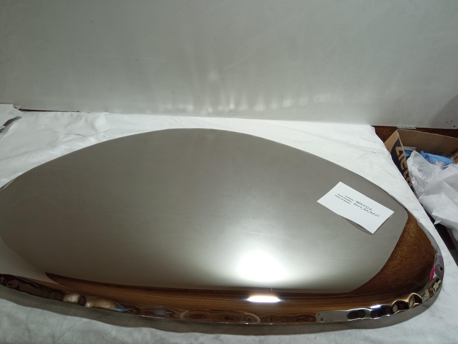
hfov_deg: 65.3
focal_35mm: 27
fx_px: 357
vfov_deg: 51.4
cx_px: 229
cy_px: 172
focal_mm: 3.79
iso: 113
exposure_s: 1/149
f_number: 2.2
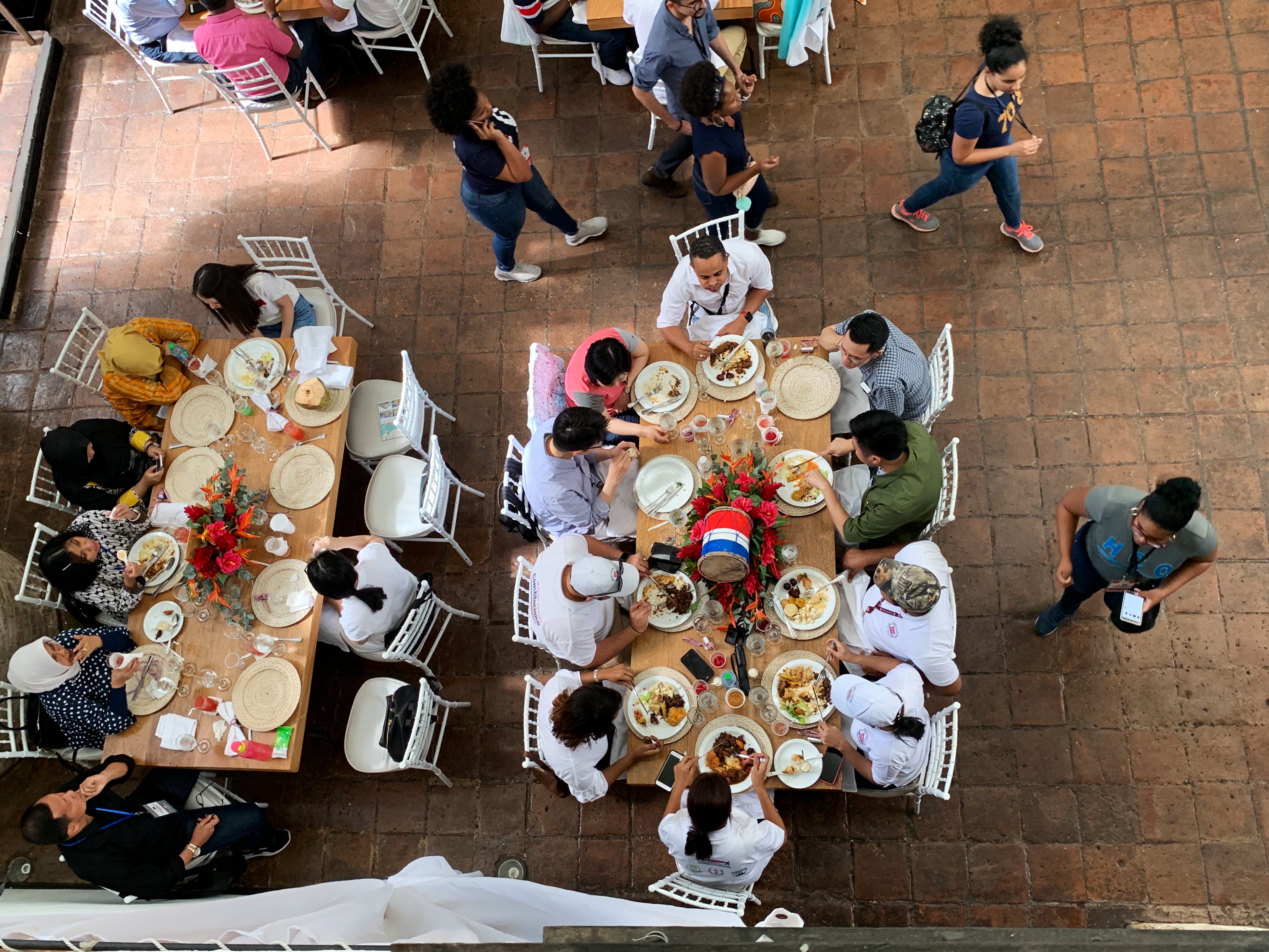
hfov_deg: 67.3
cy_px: 476
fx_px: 953
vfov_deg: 53.1
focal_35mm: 26
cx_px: 634
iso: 100
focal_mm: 4.25
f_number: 1.8
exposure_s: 1/98
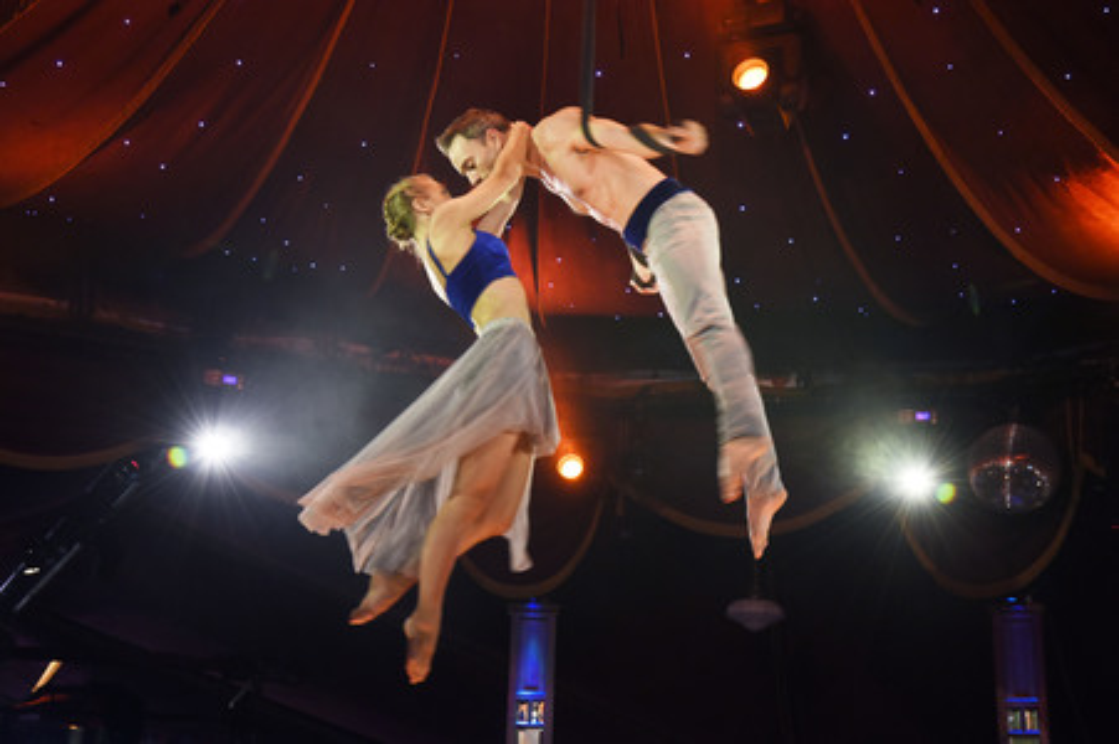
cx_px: 560
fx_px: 1801
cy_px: 372
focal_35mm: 58
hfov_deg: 34.5
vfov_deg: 23.3
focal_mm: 58
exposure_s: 1/50
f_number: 5.6
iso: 2000
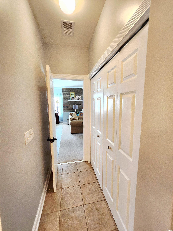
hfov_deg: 89.9
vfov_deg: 106.2
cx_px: 86
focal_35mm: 13
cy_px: 116
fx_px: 87
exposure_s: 1/60.2
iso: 200
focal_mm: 1.74
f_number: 2.2
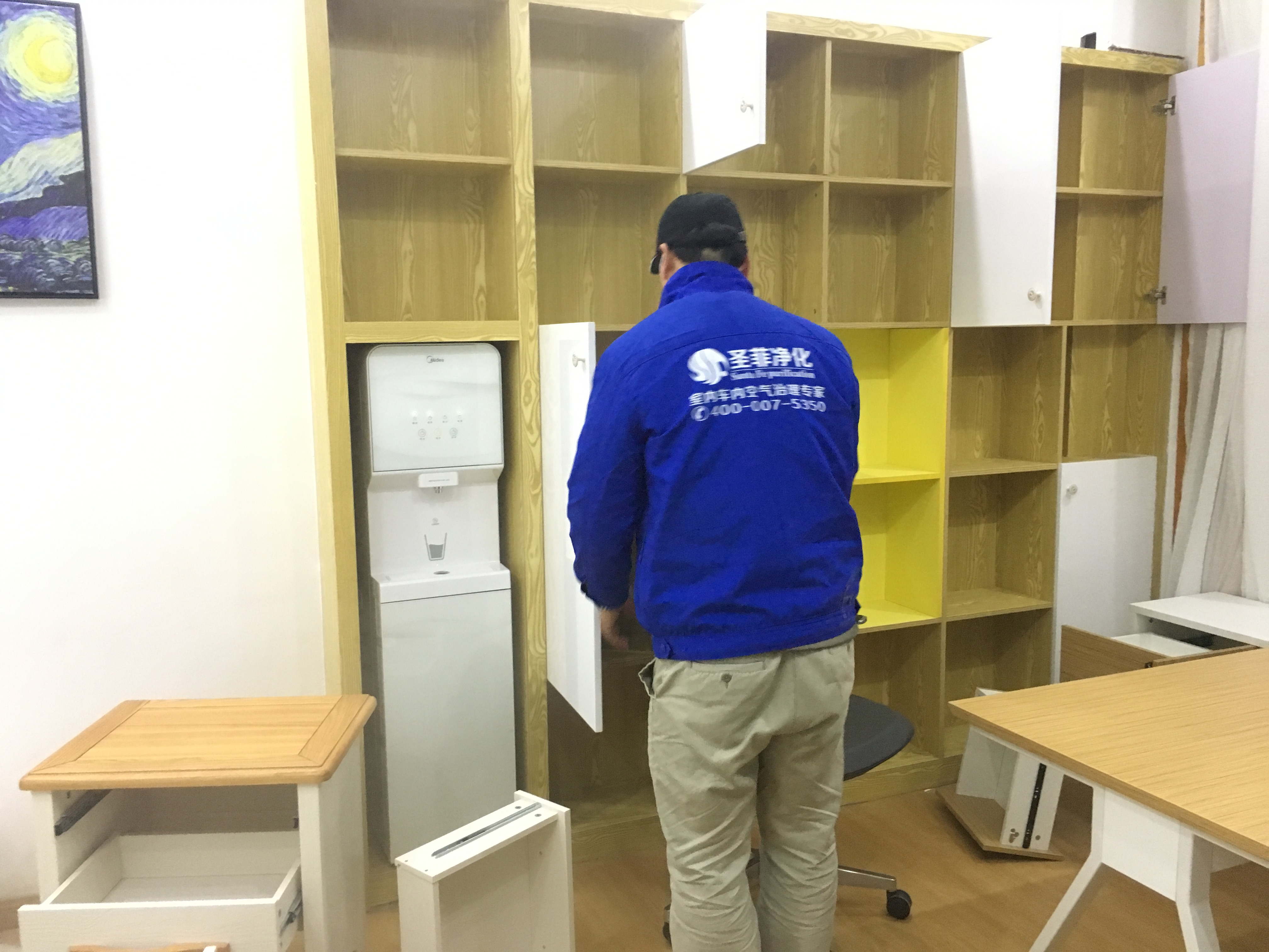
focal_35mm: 29
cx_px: 634
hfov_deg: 61.7
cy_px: 476
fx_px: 1063
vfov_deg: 48.2
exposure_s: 1/17
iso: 250
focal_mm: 4.15
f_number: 2.2
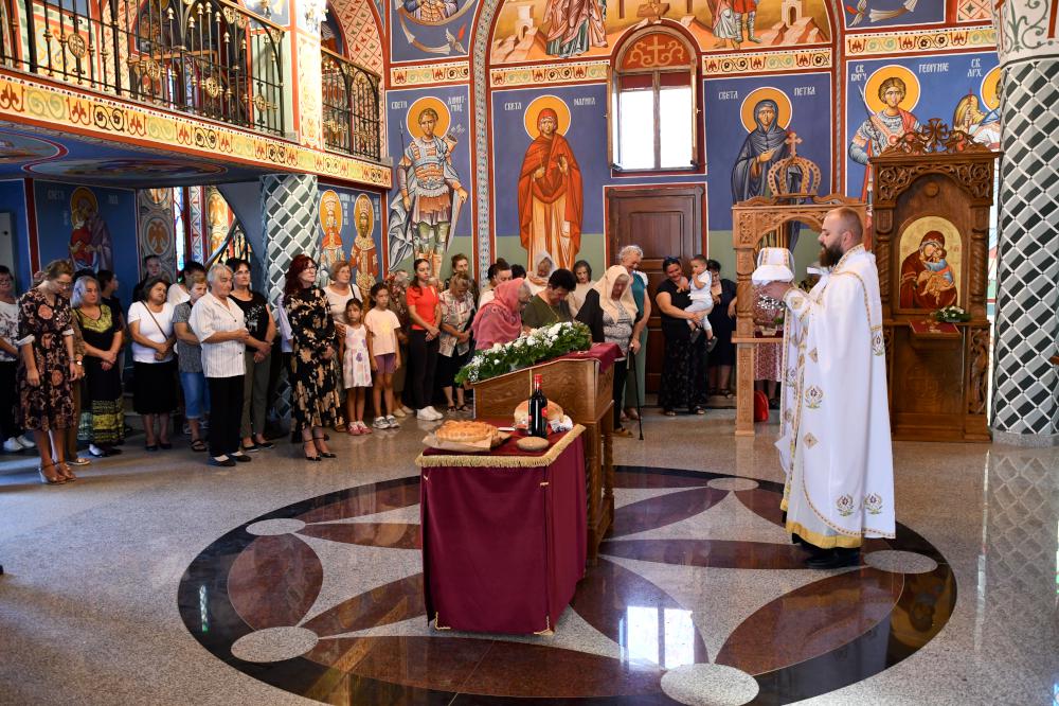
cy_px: 353
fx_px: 912
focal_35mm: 31
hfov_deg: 60.3
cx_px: 530
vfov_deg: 42.3
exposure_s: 1/125
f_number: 3.5
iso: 1400
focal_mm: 21
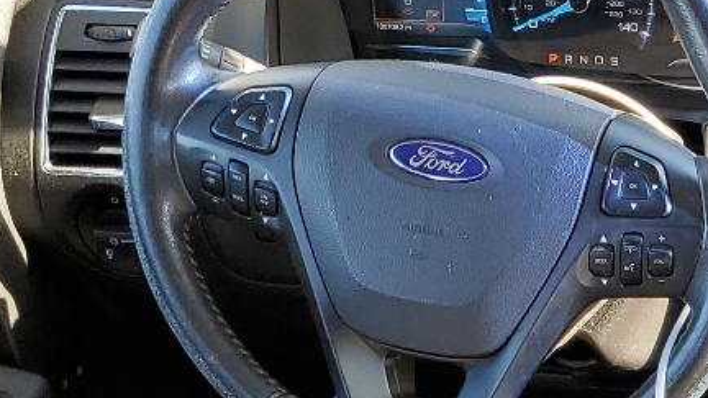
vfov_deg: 10.7
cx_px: 1008
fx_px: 1971
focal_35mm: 105
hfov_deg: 18.4
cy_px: 753
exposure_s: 1/123
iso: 50
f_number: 1.5
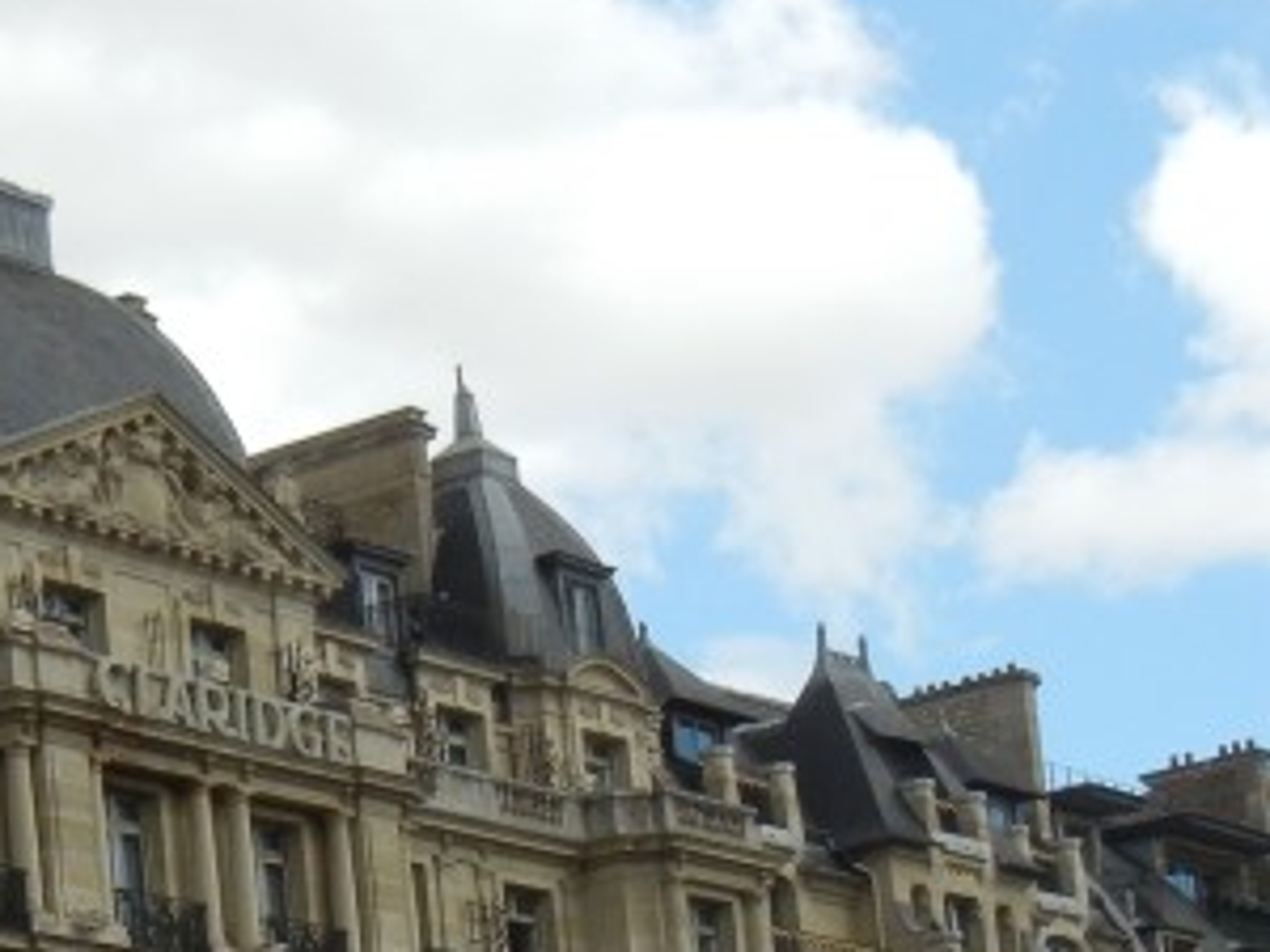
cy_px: 952
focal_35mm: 133
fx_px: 4880
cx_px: 190
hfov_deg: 14.7
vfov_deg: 11.0
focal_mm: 7.1
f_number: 3.7
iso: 160
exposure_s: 1/852
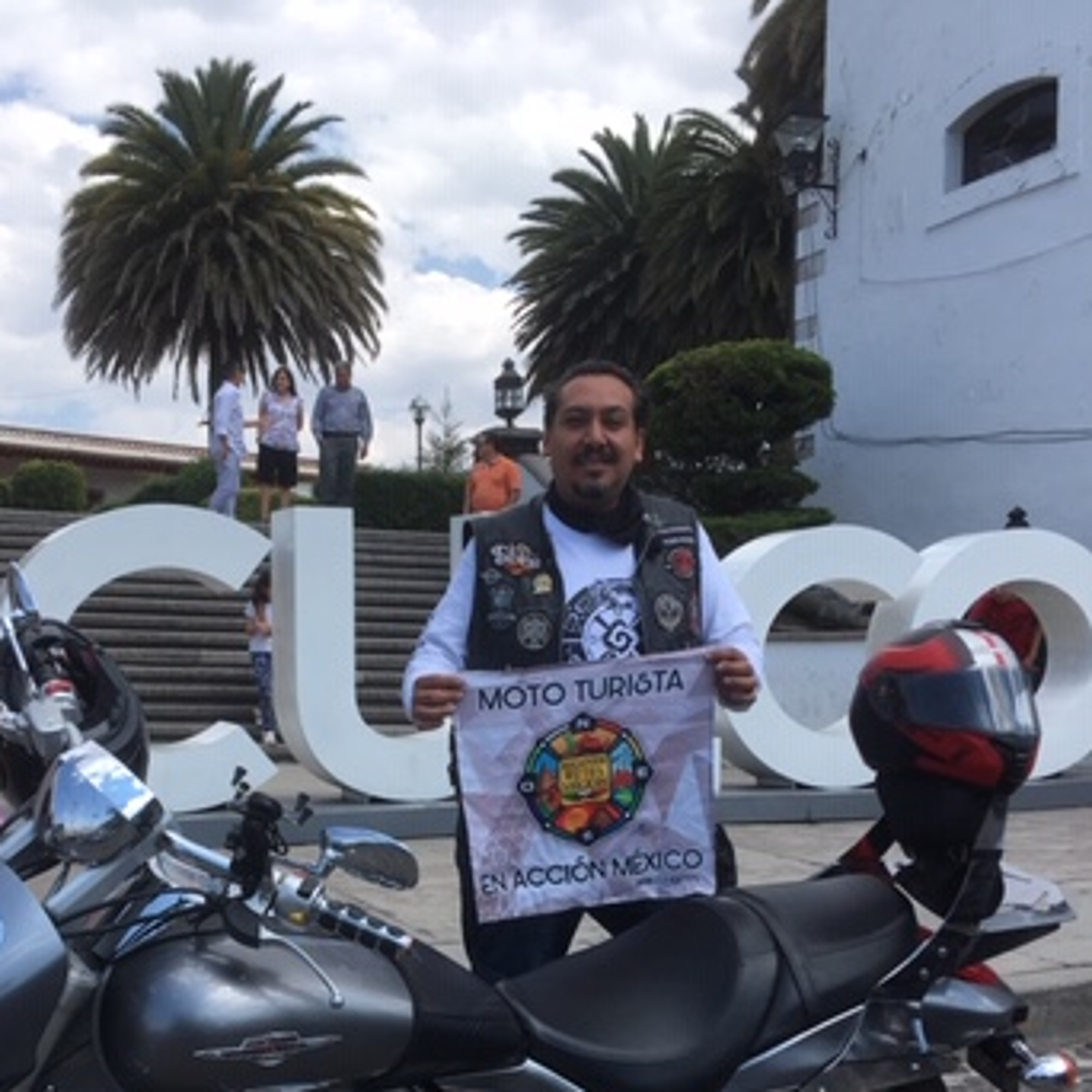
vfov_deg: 34.9
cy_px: 763
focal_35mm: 48
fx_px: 1713
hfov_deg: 35.2
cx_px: 434
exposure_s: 1/950
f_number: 2.2
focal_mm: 4.15
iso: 25
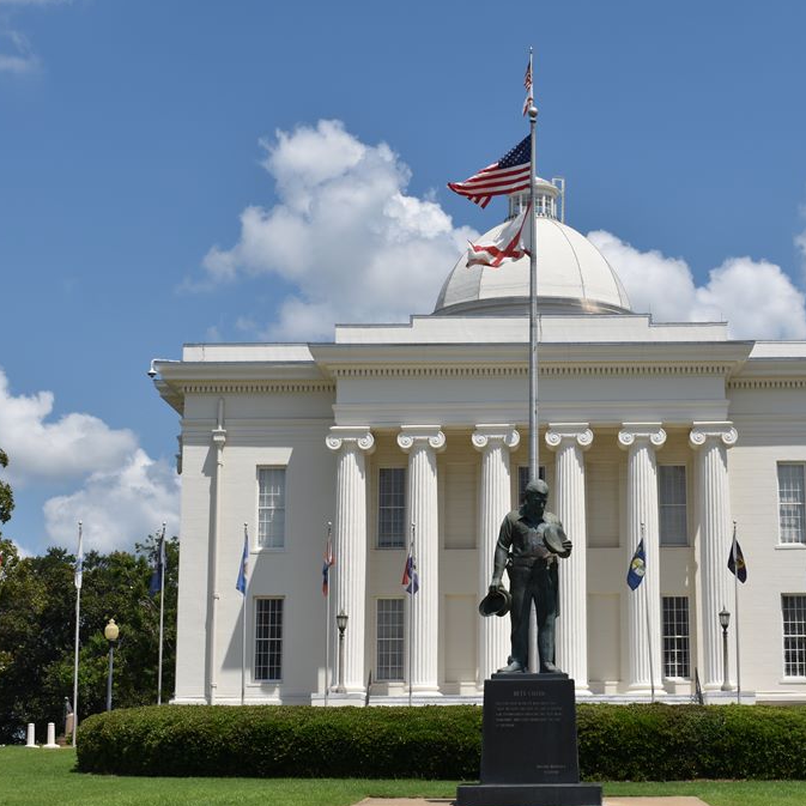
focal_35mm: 66
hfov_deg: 25.9
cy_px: 405
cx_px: 543
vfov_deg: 26.1
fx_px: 1739
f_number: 10
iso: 100
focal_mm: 34
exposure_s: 1/320
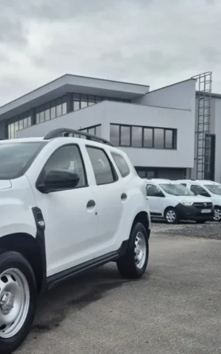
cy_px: 218
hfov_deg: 29.7
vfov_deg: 46.8
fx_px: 404
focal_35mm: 42
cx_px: 37
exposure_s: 1/1420
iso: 25
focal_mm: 5.4
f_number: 1.8
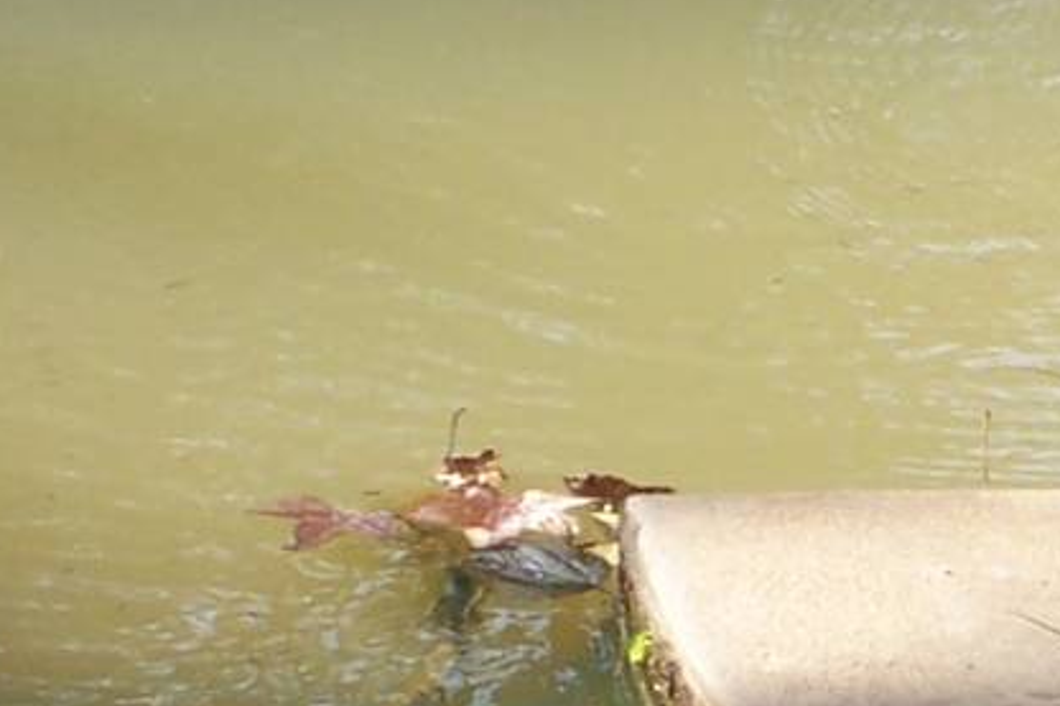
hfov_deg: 2.9
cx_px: 1317
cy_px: 530
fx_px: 20602
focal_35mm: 700
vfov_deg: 2.0
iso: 80
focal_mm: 30
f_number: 4.9
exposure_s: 1/180
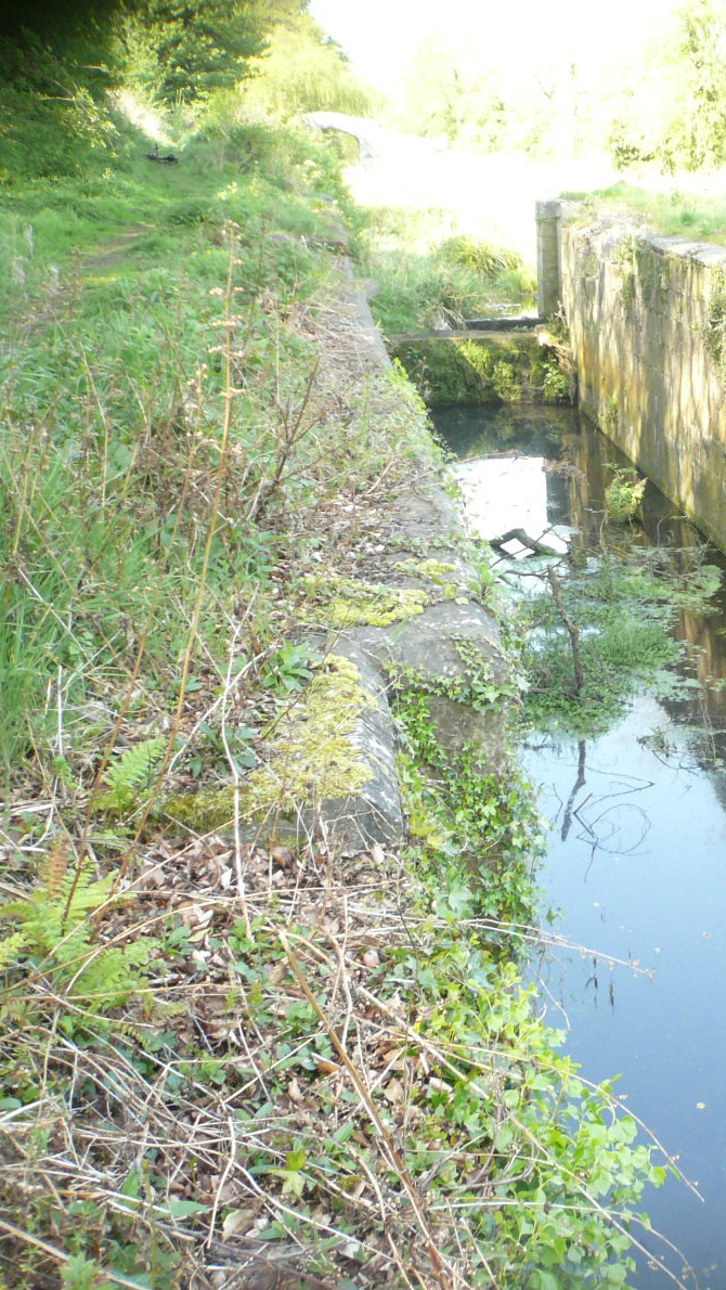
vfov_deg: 49.4
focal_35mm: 41
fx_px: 1402
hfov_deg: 26.2
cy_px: 642
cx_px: 844
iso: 100
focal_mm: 4.6
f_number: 2.8
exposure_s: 1/60
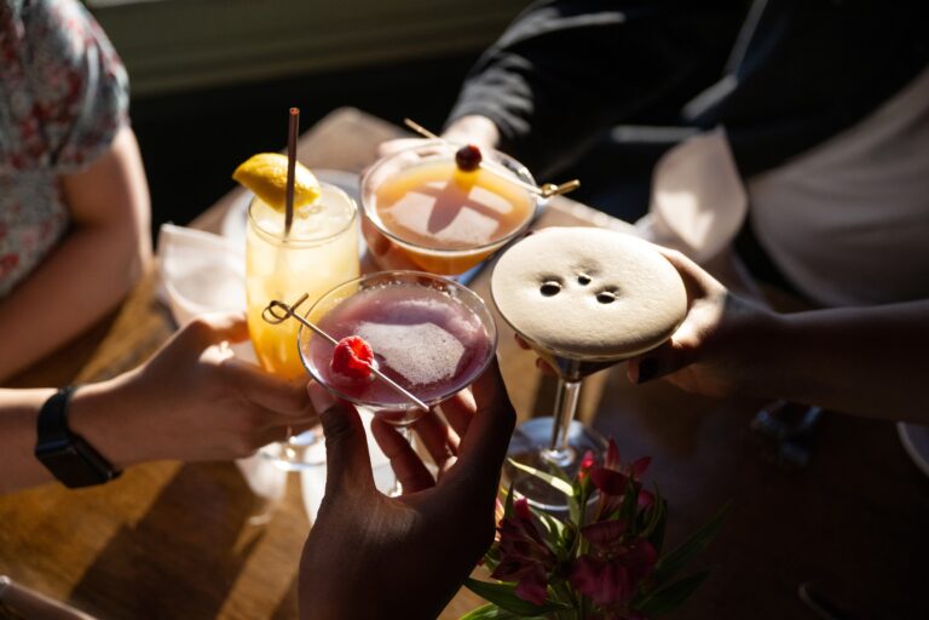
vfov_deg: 26.5
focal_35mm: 51
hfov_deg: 38.9
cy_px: 310
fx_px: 1316
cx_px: 464
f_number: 3.2
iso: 1600
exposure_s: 1/12800
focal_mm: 51
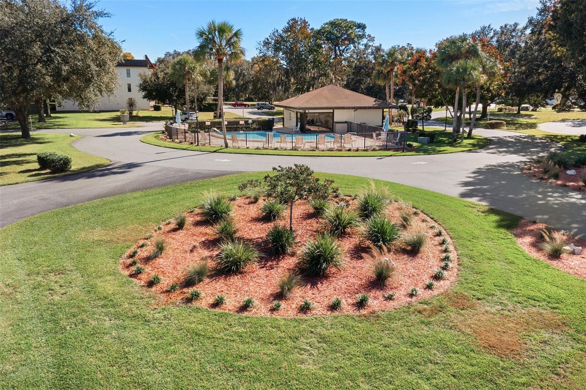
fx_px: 456
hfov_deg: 65.5
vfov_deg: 46.4
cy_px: 195
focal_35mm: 28
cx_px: 293
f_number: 5
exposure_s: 1/500
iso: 100
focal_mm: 10.26
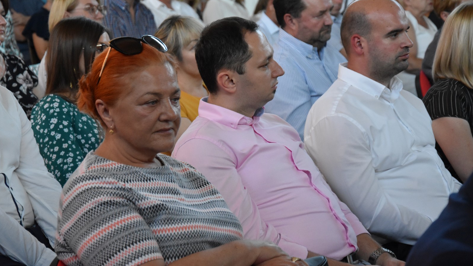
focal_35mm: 119
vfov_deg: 10.2
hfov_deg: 18.1
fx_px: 1487
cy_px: 128
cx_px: 237
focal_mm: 75
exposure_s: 1/160
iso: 3200
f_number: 5.3
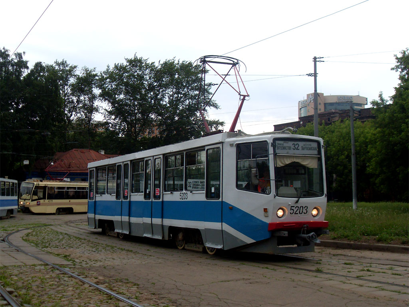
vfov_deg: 34.3
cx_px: 204
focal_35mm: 42
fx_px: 496
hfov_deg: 44.8
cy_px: 154
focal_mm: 7.1
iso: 80
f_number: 3.1
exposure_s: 1/350
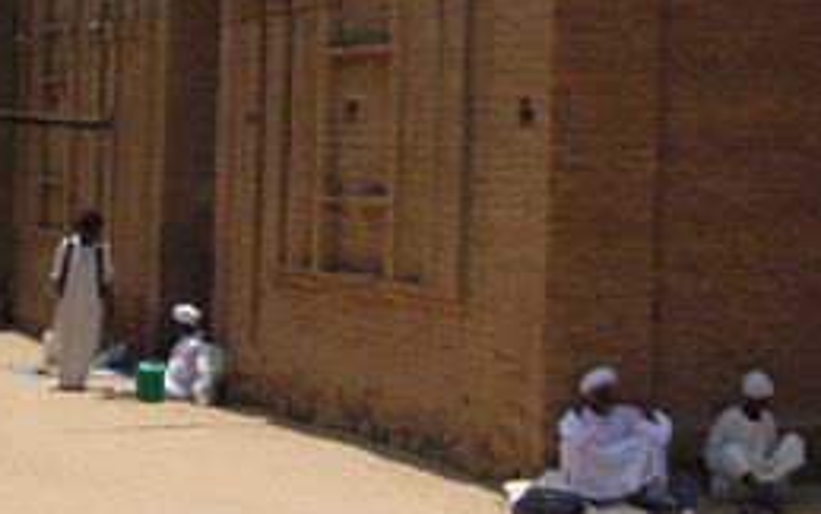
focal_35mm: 90
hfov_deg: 22.9
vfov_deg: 14.4
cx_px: 241
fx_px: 2014
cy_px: 95
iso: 400
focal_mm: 8.1
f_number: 7.1
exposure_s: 1/1600
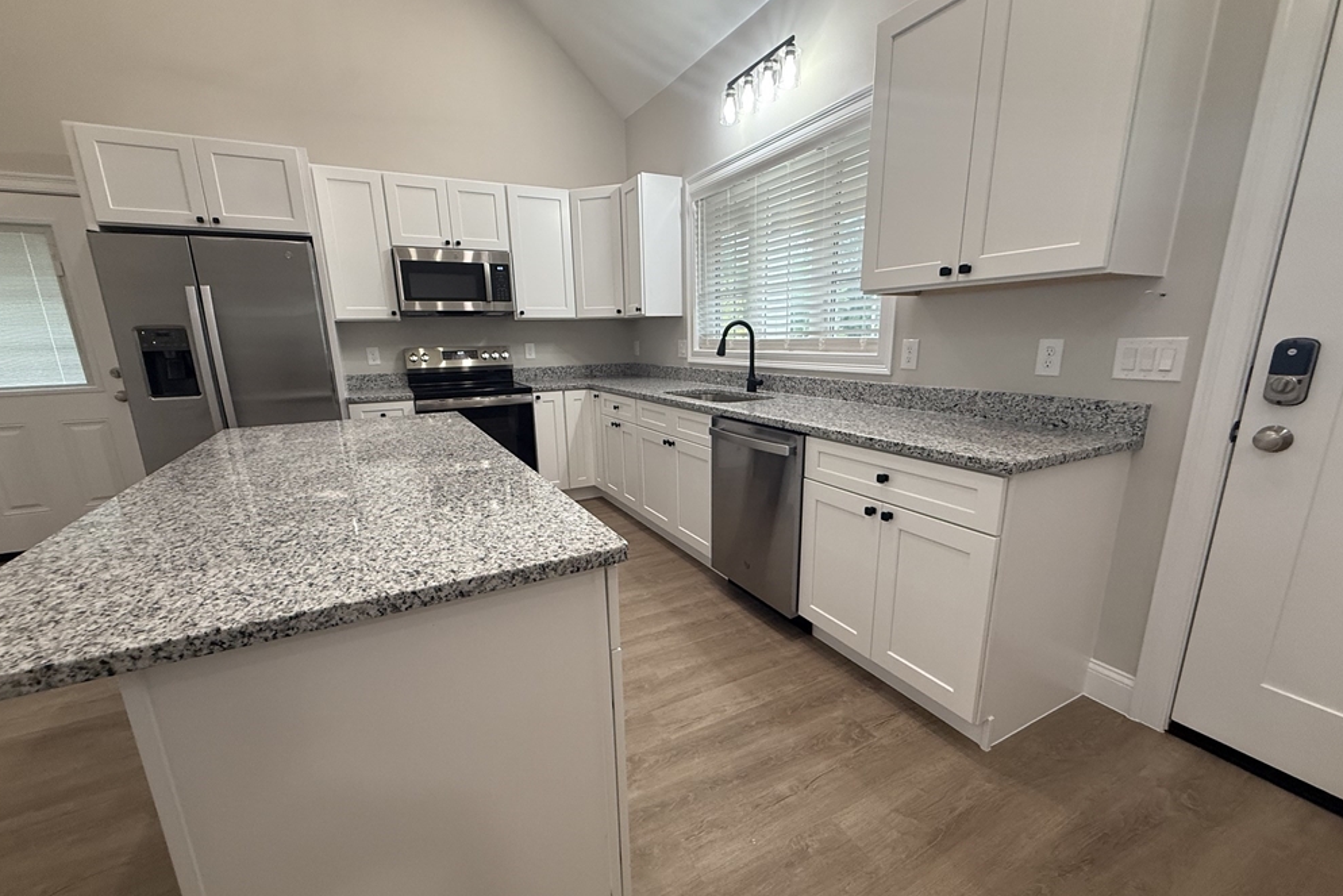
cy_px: 474
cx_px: 672
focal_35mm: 15
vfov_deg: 77.3
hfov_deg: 100.4
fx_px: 560
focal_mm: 2.22
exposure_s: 1/120
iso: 250
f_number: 2.2
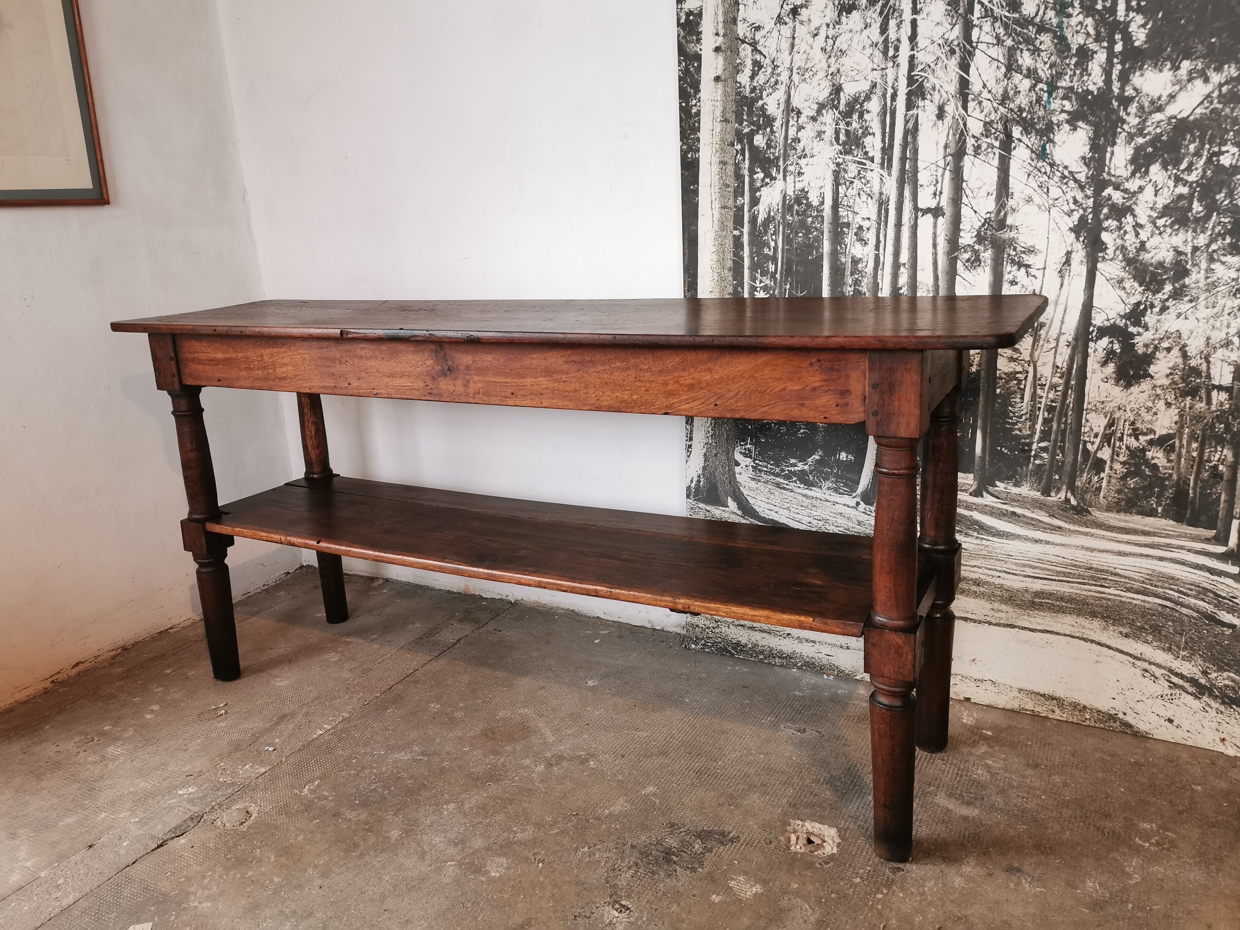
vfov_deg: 51.4
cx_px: 620
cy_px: 465
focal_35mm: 27
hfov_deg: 65.3
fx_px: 967
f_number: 1.6
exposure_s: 1/40
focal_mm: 5.56
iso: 320
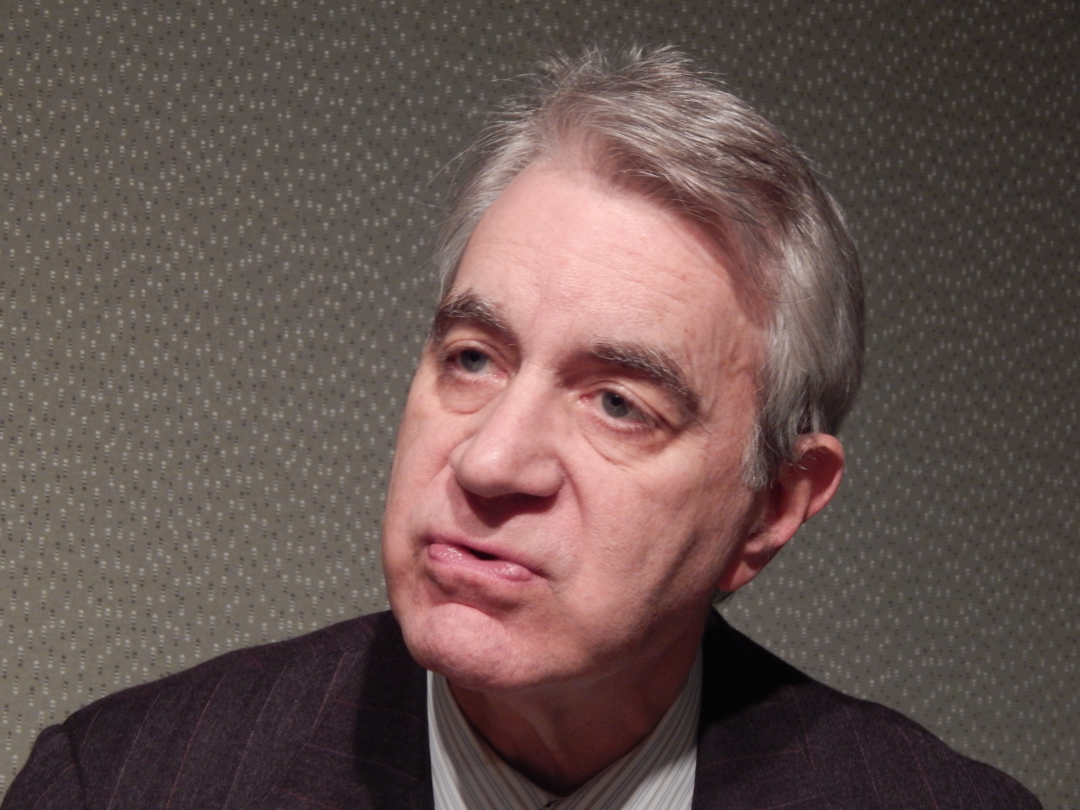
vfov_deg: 12.9
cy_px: 405
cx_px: 540
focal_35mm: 115
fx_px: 3588
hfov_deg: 17.1
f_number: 4.6
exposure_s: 1/30
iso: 360
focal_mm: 20.5
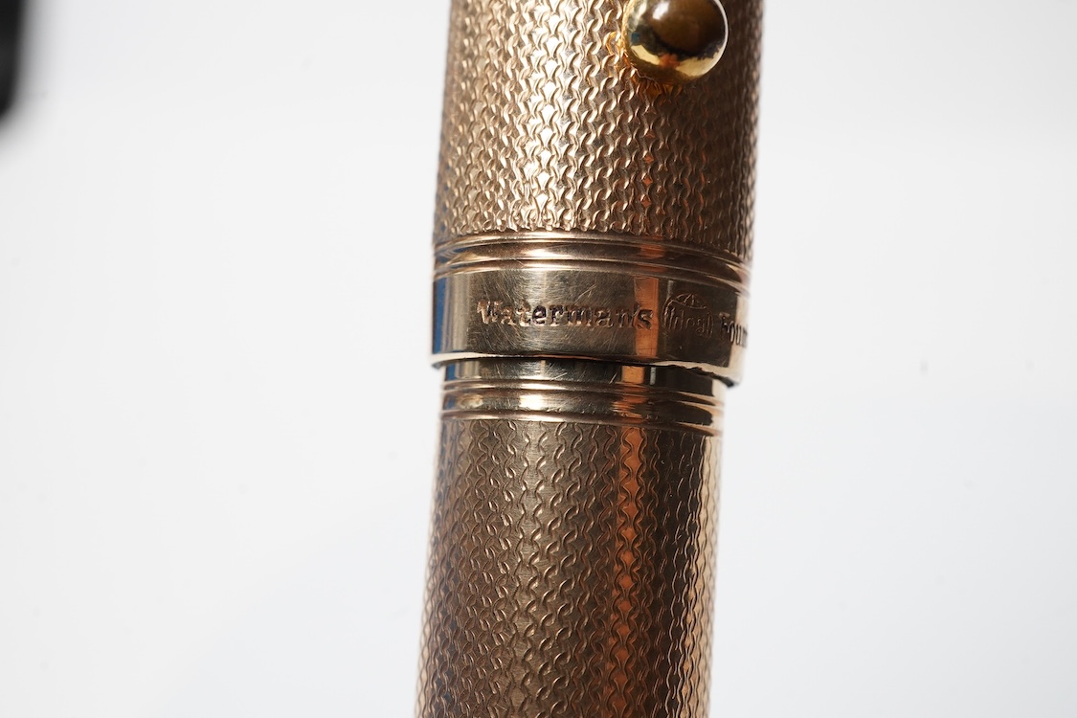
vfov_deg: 29.9
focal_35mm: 45
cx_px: 538
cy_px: 359
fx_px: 1346
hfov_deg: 43.6
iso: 640
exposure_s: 1/100
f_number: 22
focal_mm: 30
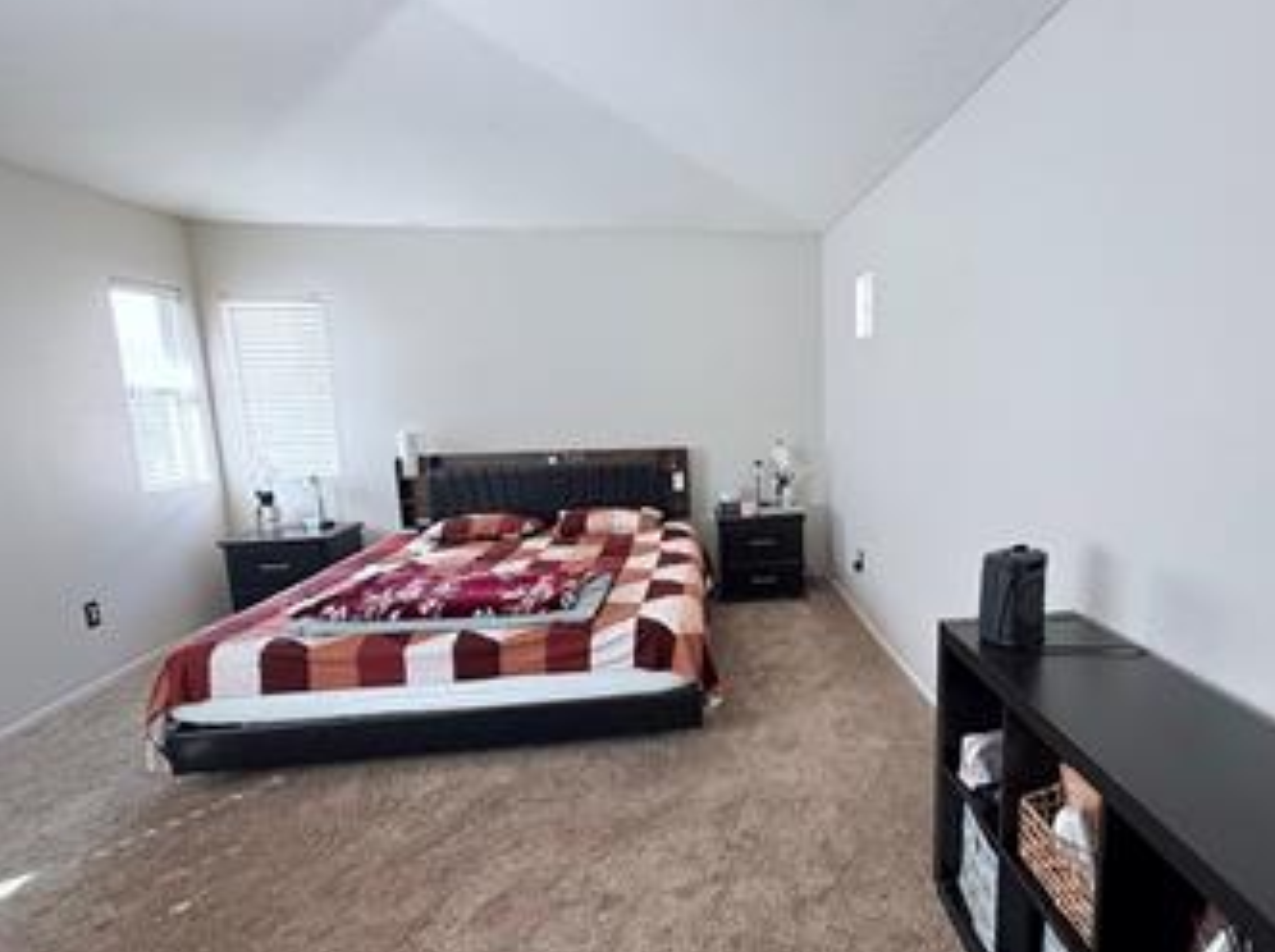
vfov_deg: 68.5
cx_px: 799
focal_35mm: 19
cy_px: 493
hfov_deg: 83.1
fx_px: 699
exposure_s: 1/99
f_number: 2.2
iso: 200
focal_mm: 2.22
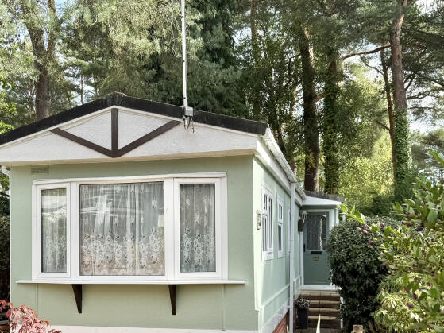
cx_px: 184
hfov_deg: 42.8
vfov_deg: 32.5
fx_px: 564
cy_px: 234
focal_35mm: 44
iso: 80
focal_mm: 6.76
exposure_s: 1/1385
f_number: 1.78
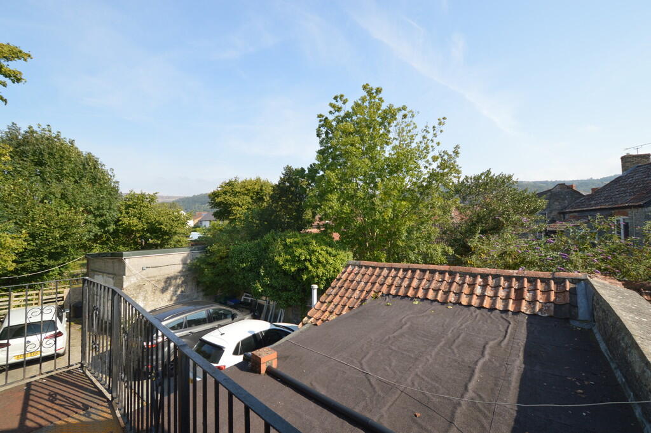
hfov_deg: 100.4
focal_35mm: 15
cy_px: 216
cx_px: 326
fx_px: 271
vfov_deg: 77.2
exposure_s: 1/200
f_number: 7.1
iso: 100
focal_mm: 10
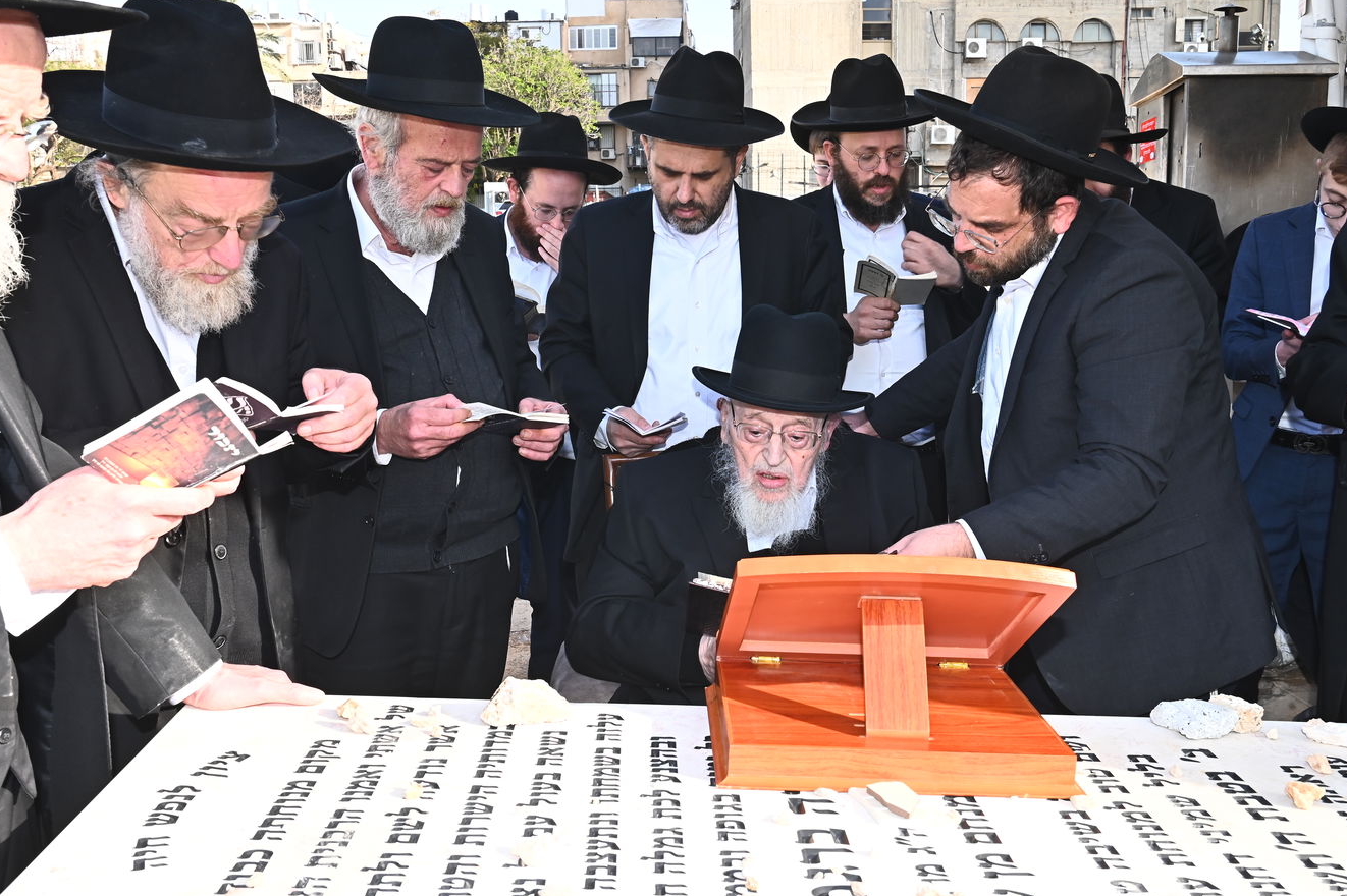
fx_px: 1346
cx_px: 690
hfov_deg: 53.1
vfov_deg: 36.8
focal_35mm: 36
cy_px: 430
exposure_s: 1/200
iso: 800
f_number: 14
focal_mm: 34
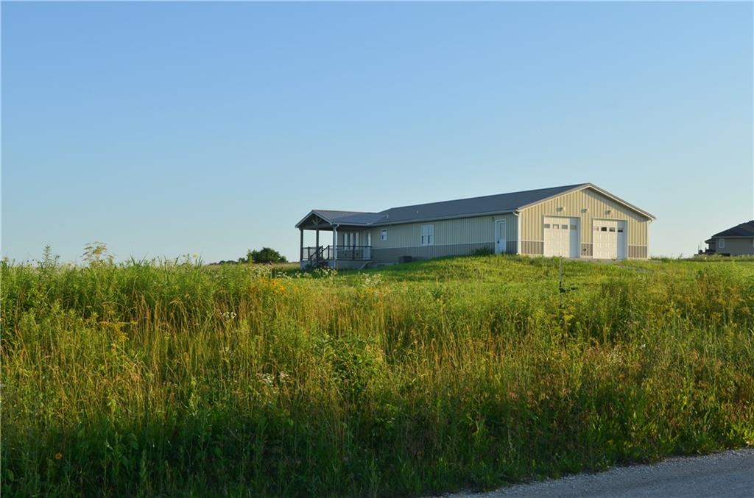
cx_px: 377
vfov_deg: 27.9
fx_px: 1003
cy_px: 249
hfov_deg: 41.2
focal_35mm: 48
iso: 180
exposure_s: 1/125
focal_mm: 32
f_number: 11
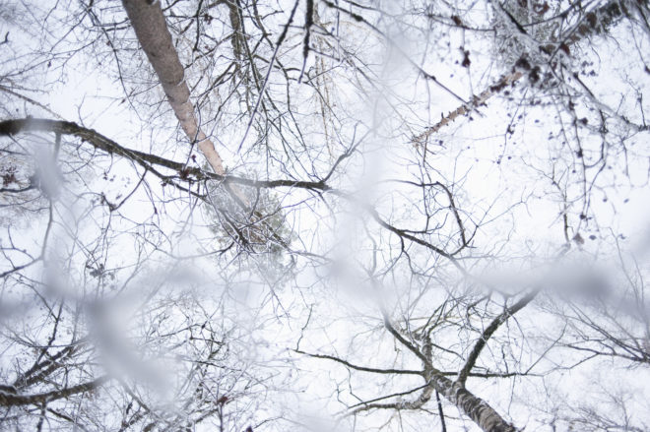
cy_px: 216
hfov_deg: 54.5
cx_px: 325
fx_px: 631
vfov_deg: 37.8
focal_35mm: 35
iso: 2000
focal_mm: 35
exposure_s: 1/100
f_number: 2
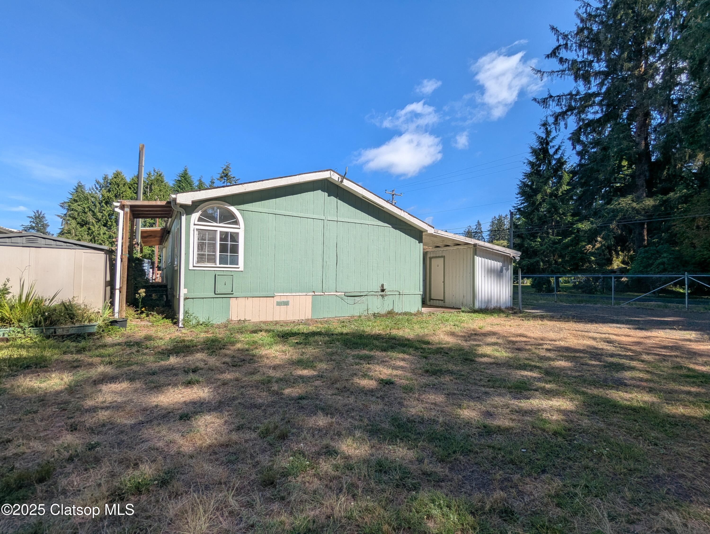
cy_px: 267
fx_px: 329
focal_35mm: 16
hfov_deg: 94.4
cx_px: 355
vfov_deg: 78.2
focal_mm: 2.35
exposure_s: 1/1274
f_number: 2.2
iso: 44
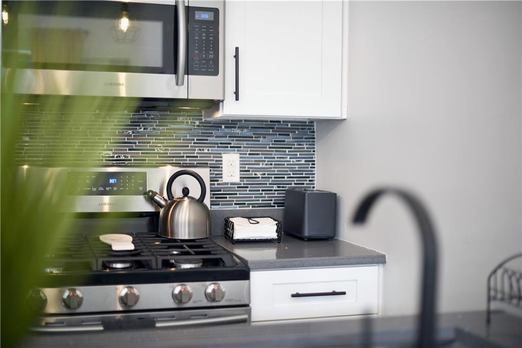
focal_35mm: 50
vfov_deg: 27.0
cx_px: 261
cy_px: 174
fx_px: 725
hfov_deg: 39.6
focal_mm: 50
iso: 400
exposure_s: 1/160
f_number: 1.4
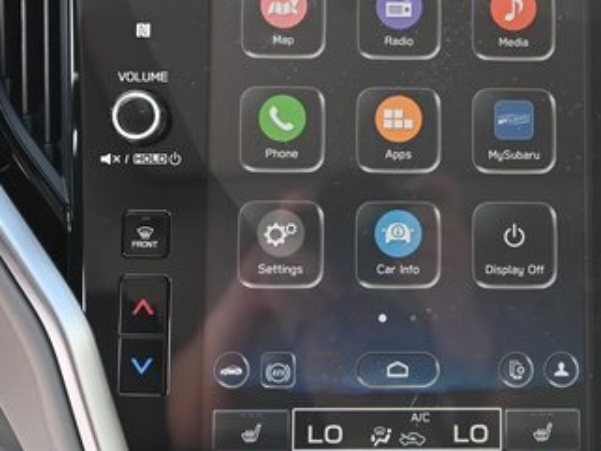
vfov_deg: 21.8
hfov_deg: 28.8
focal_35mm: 67
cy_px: 124
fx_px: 1164
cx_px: 404
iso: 640
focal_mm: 35
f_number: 6.3
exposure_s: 1/160
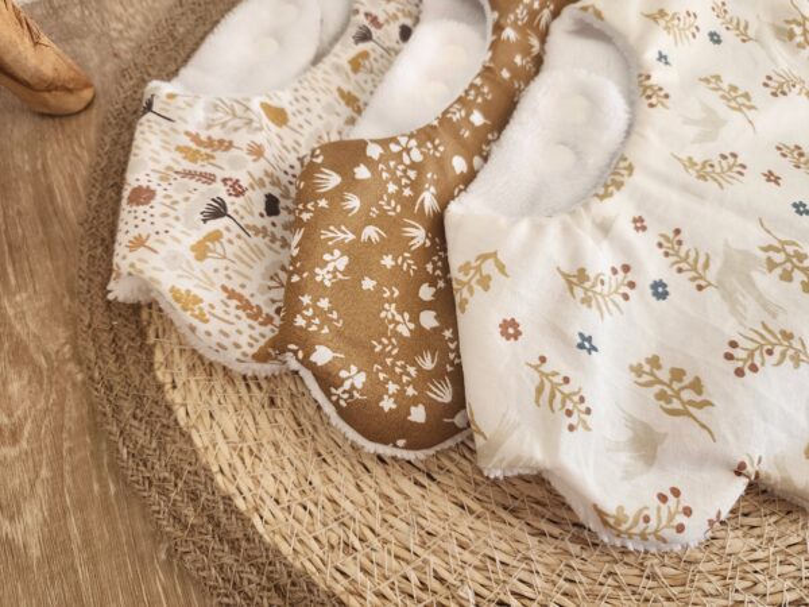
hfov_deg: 73.9
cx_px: 404
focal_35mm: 23
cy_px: 304
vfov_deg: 58.9
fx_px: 538
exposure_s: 1/180
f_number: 1.8
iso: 125
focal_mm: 6.4
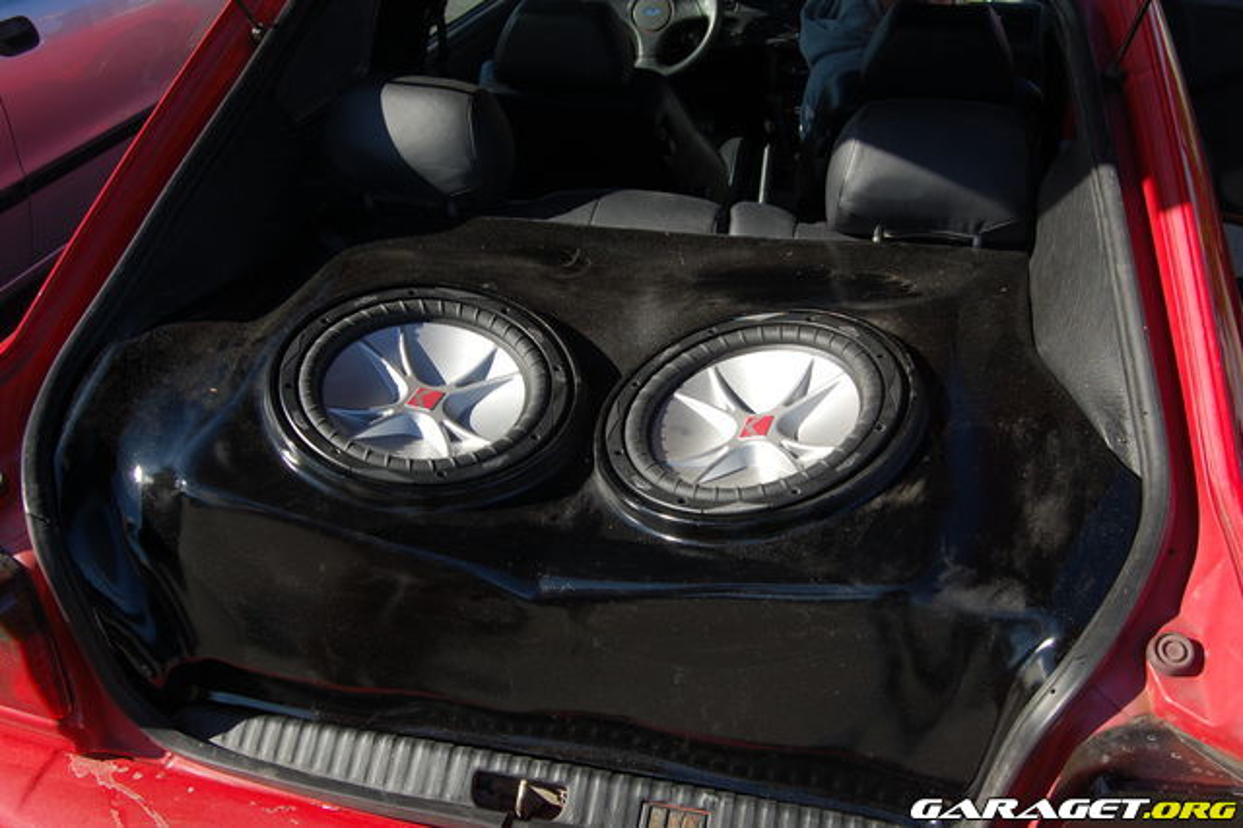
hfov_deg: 55.1
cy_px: 414
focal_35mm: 34
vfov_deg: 38.3
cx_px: 622
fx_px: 1191
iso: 200
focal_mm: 23
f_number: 8
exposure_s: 1/250
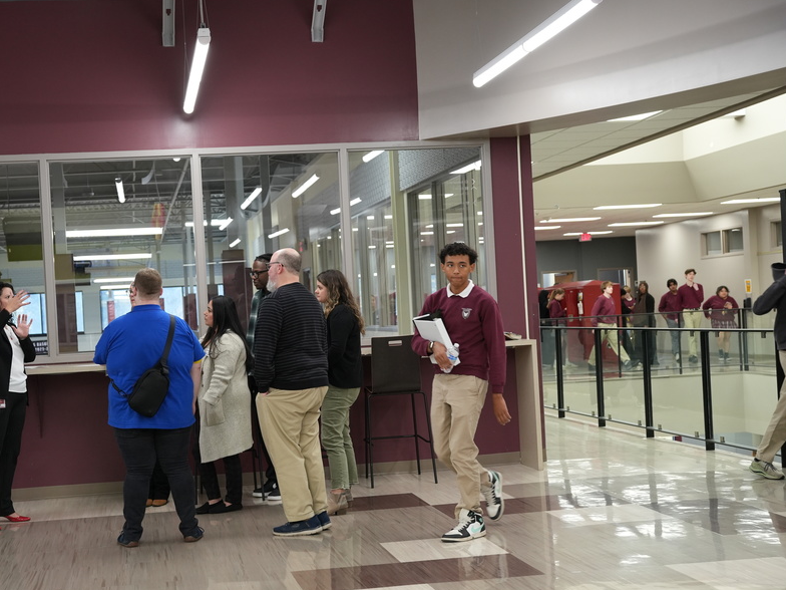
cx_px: 287
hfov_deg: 35.3
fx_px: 1226
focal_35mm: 54
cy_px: 320
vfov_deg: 27.0
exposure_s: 1/160
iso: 1600
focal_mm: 43
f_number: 4
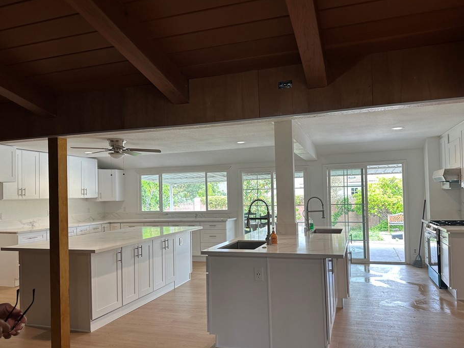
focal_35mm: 27
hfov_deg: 65.3
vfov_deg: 51.3
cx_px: 245
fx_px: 362
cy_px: 190
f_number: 1.78
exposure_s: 1/120
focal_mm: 6.86
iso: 80
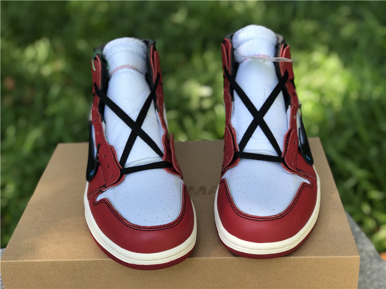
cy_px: 144
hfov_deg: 36.8
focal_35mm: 52
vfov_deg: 28.0
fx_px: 580
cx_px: 193
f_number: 2.4
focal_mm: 6
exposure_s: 1/105
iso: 16
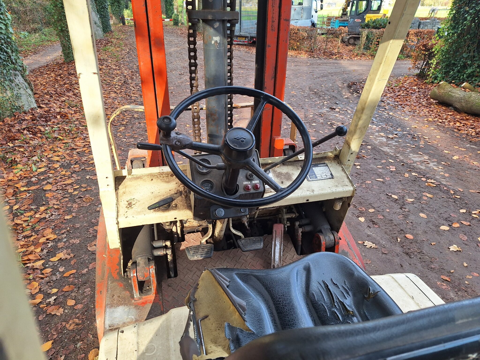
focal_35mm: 23
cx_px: 240
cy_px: 180
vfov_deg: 58.9
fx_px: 319
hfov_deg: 73.9
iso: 40
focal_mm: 5.54
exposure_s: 1/323
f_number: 1.8
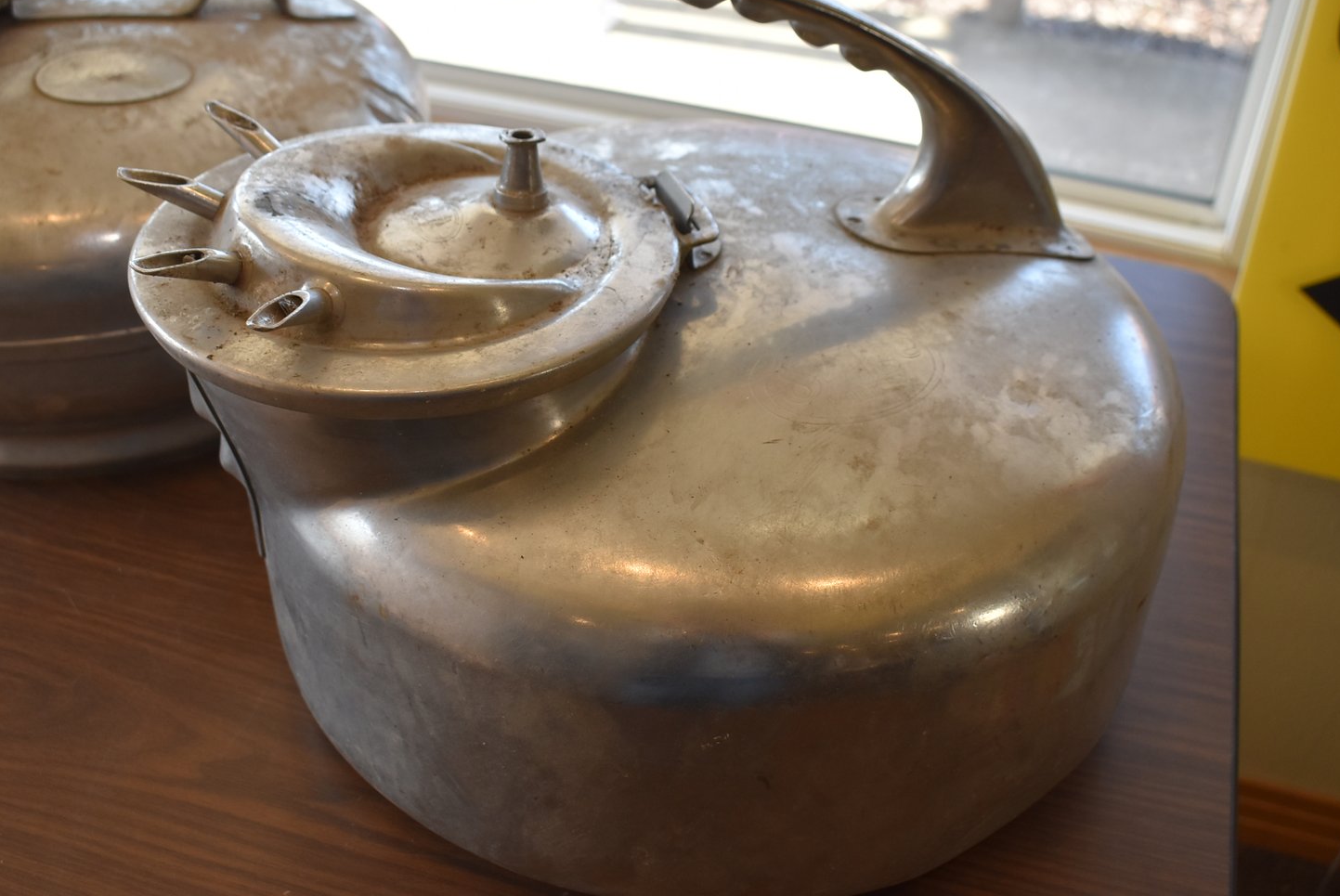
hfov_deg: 47.8
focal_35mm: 41
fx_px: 1512
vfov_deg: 33.0
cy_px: 413
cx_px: 623
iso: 500
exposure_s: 1/200
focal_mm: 23
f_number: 5
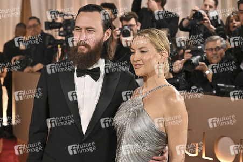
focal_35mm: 80
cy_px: 81
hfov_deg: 25.4
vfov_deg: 17.0
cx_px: 122
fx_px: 540
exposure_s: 1/320
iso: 2500
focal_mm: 80
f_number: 5.6
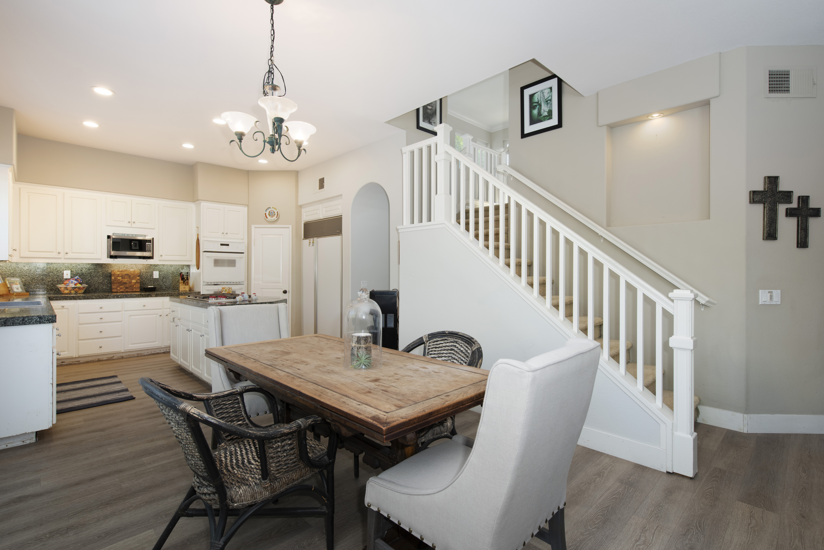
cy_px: 275
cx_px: 412
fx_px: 389
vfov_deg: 70.5
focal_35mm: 17
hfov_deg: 93.3
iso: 320
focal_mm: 17
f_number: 8
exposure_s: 1/80
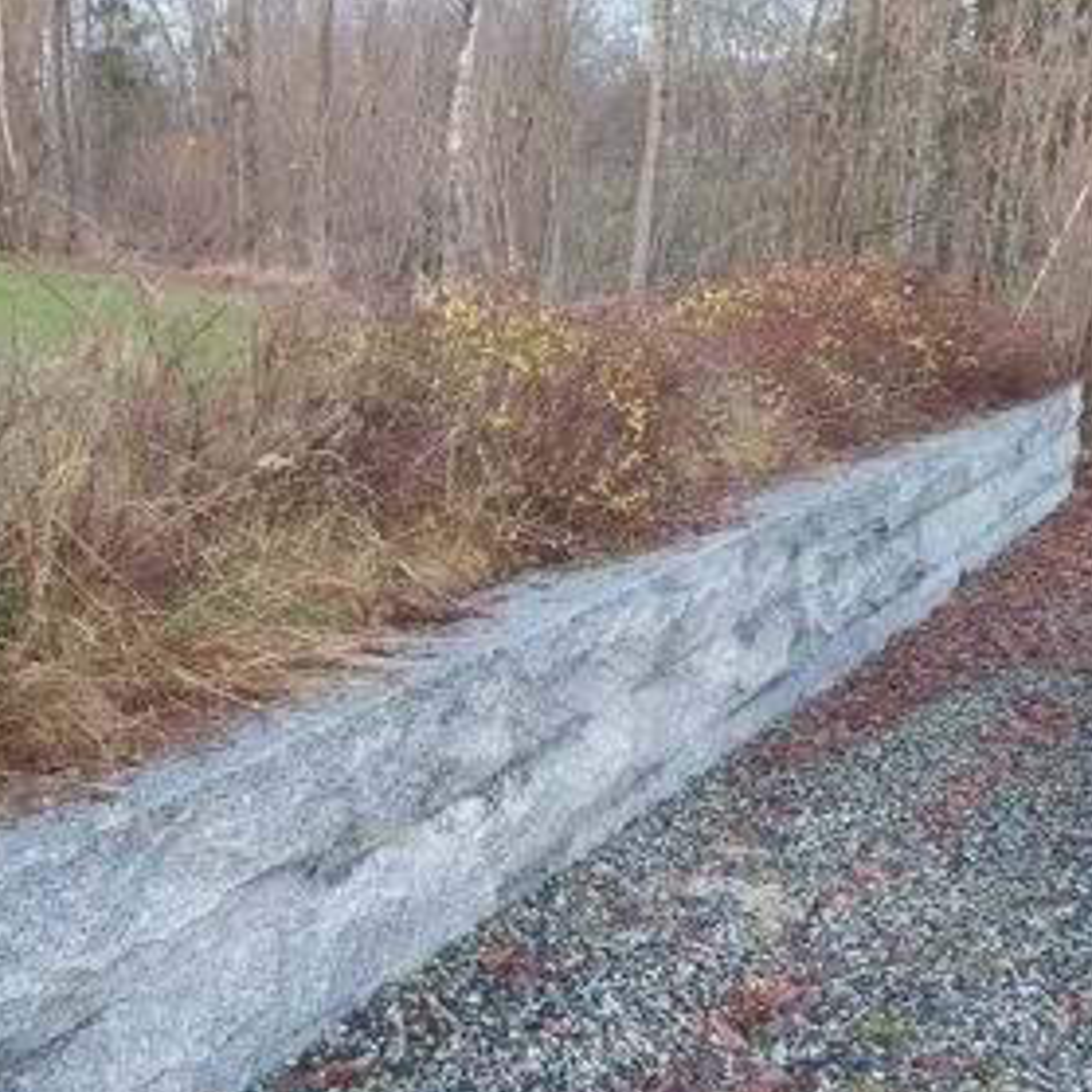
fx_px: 1178
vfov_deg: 49.7
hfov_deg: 49.1
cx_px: 384
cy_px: 579
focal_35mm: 33
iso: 80
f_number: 1.7
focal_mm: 3.92
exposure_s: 1/100
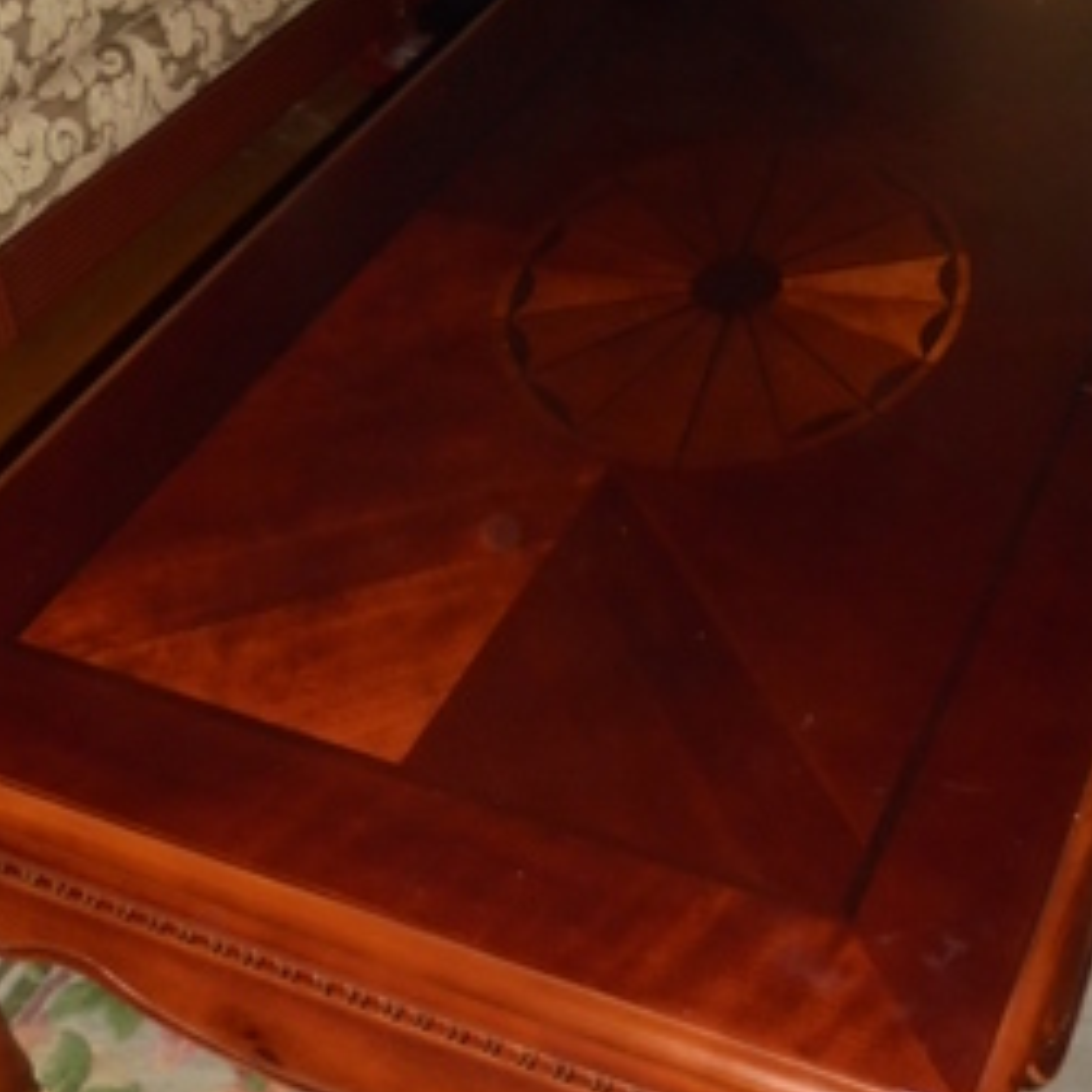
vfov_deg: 31.6
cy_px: 814
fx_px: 1892
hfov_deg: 32.2
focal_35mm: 53
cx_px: 620
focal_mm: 4.6
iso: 400
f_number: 3.5
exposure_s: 1/30
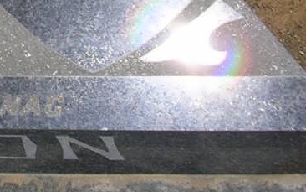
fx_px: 1101
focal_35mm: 132
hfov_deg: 14.8
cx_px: -143
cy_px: -129
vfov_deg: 9.5
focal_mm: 5.8
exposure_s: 1/1250
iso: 50
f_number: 4.1
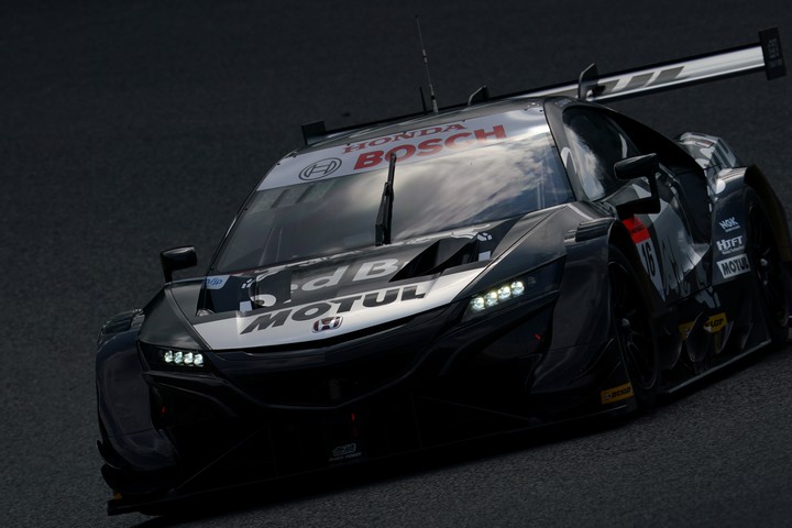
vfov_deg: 2.9
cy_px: 264
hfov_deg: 4.3
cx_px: 396
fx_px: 10581
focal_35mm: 481
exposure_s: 1/800
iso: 200
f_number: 13
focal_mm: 481
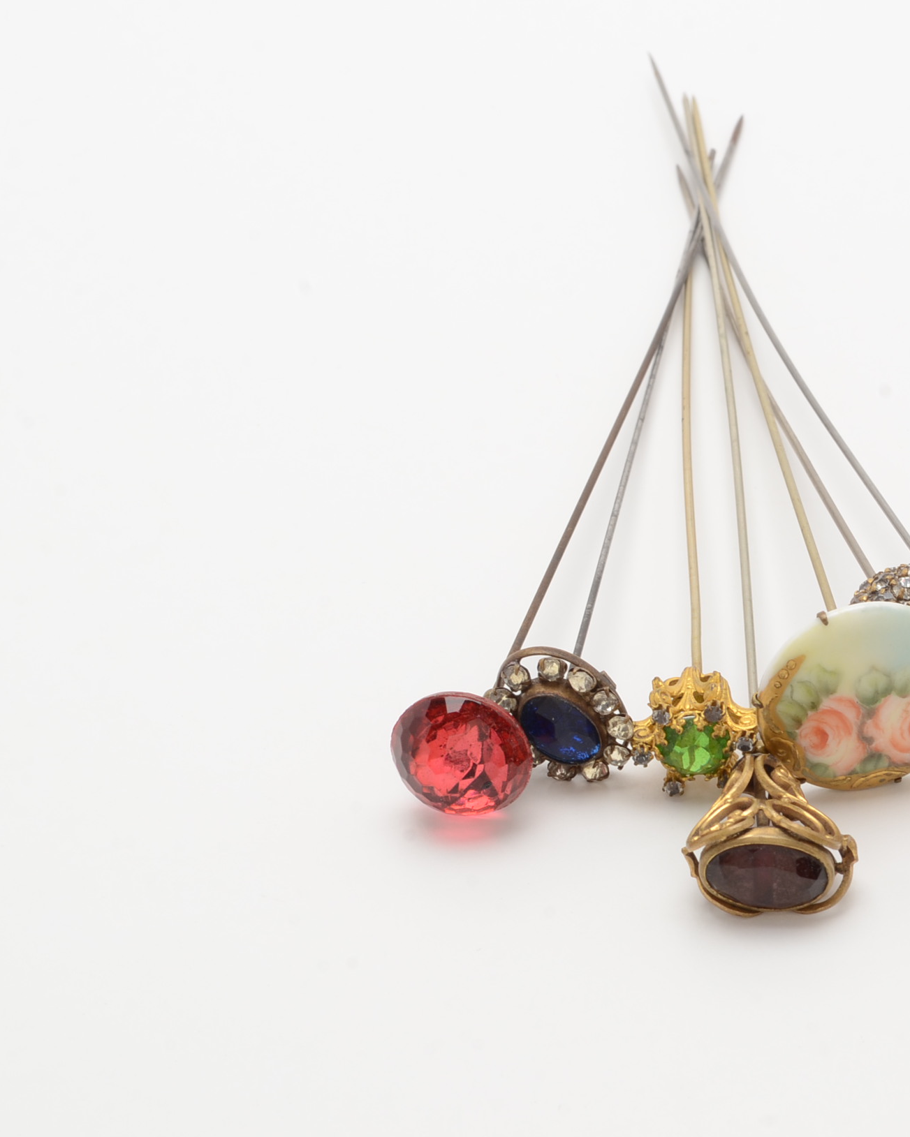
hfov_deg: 15.0
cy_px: 568
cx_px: 731
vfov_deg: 18.8
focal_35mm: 102
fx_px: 3434
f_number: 16
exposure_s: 1/125
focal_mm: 48
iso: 200
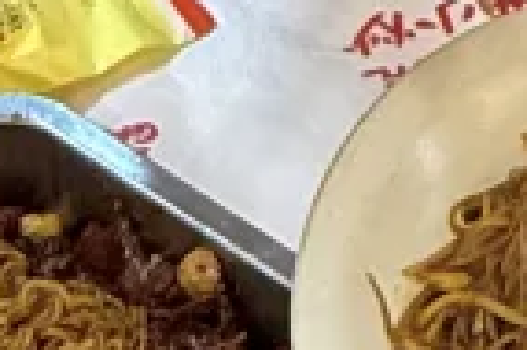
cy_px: -943
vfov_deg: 7.3
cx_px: 579
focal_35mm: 147
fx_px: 2149
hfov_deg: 13.7
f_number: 2.2
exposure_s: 1/100
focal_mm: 2.22
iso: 160
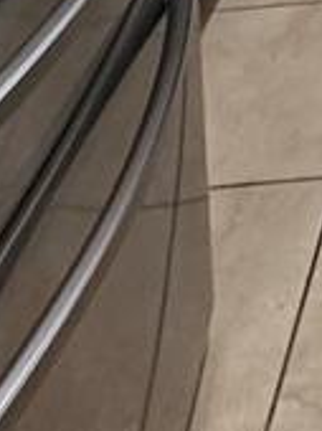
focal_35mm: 99
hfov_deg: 12.4
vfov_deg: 12.5
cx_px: 715
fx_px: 1231
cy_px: -748
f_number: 2.2
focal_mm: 2.22
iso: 320
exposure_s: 1/60
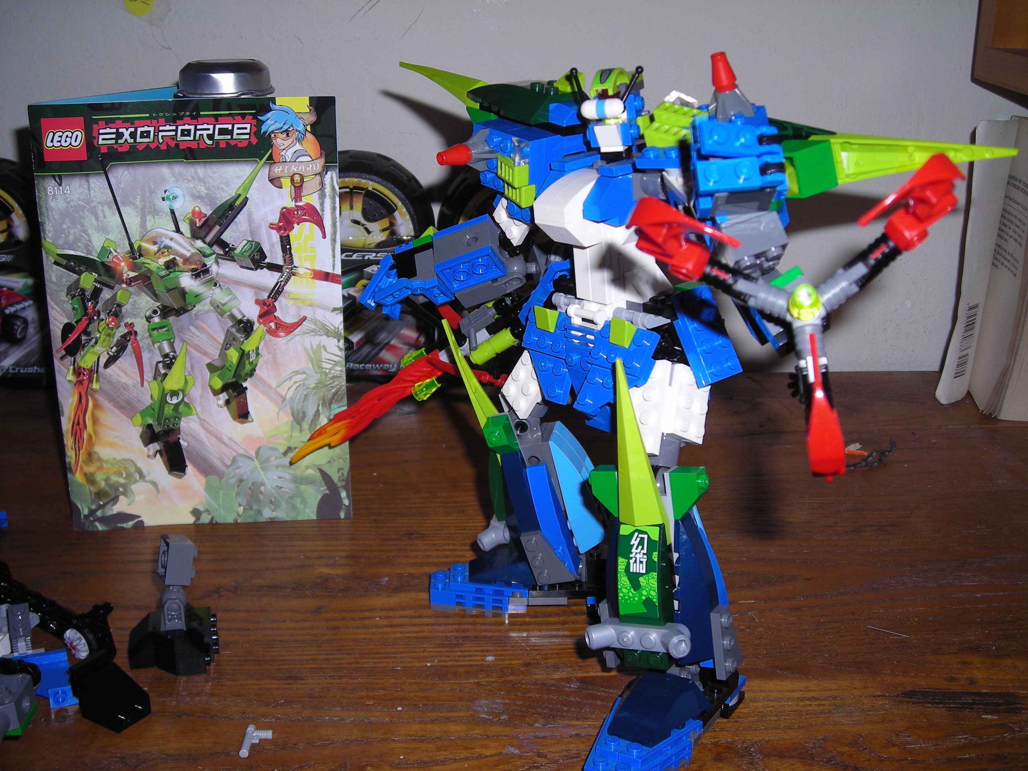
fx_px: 1218
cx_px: 514
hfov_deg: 45.8
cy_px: 386
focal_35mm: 41
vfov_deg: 35.1
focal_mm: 6.8
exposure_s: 1/60
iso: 50
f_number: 3.3
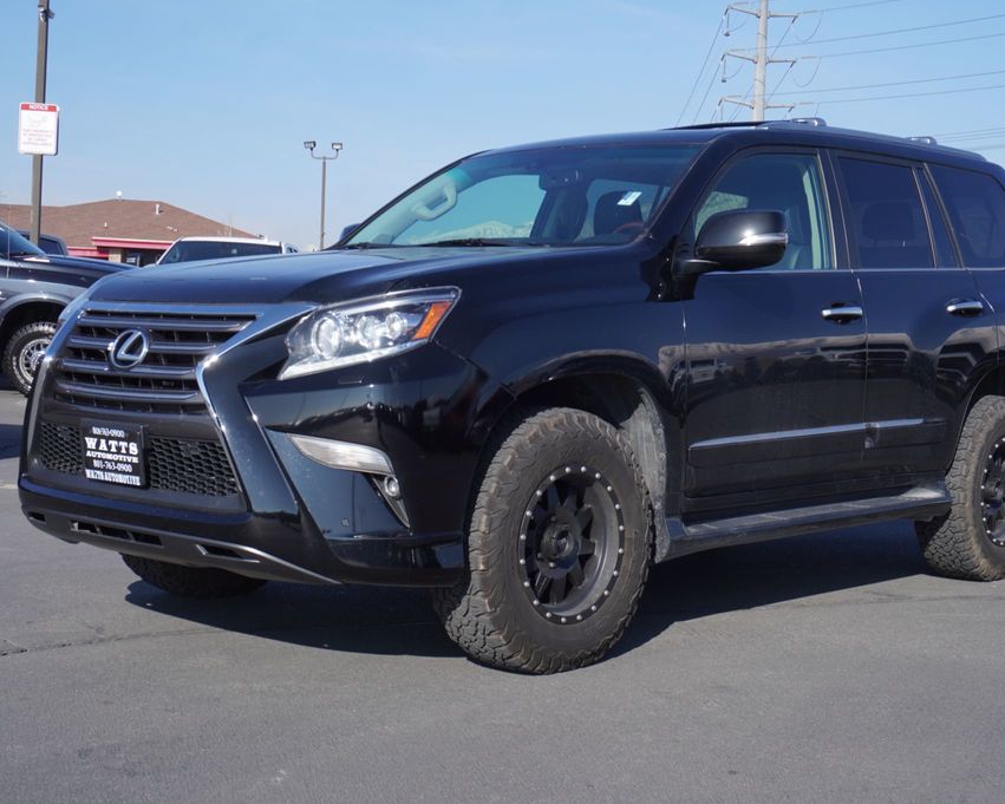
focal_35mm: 53
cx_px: 548
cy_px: 401
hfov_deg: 35.6
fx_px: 1564
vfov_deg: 28.8
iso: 100
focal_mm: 31
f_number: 9
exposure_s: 1/200
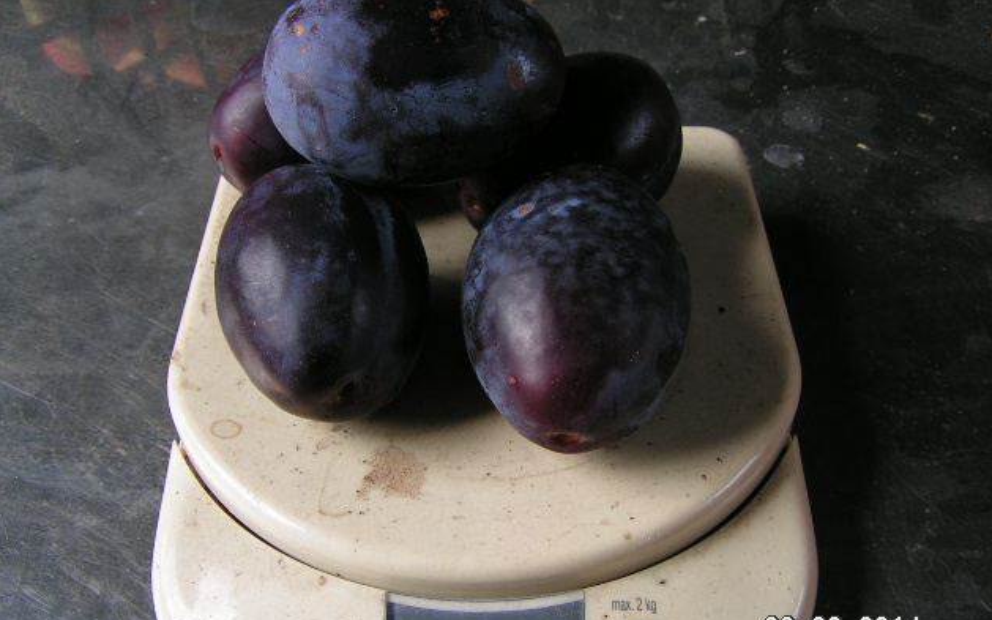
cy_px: 325
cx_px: 502
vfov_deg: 31.2
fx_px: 1108
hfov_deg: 48.2
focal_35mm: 41
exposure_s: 1/60
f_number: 3.5
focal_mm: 5.8
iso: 50
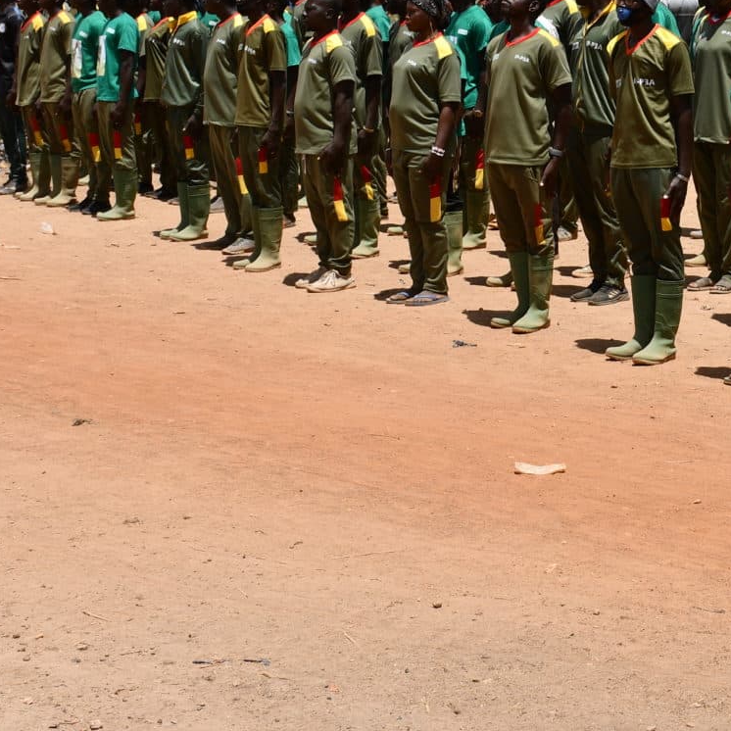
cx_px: 663
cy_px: 99
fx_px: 2174
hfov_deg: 18.7
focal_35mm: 91
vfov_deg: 18.8
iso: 100
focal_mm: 26
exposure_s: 1/320
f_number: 9
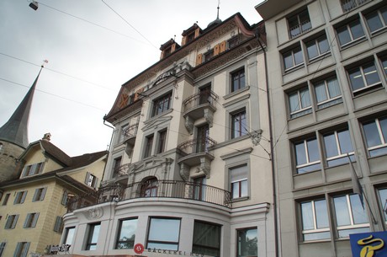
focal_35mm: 27
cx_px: 194
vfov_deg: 47.8
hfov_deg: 67.5
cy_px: 128
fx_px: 290
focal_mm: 18
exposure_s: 1/100
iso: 100
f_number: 6.3
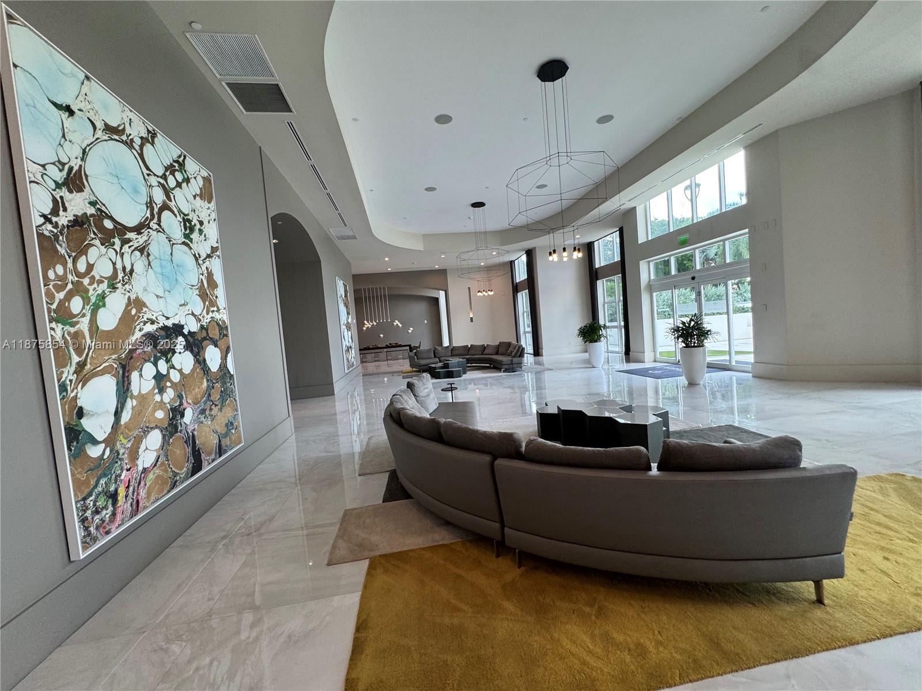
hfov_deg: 102.1
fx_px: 373
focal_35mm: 14
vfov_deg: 85.7
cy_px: 346
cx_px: 461
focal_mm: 2.22
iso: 125
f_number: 2.2
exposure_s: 1/120
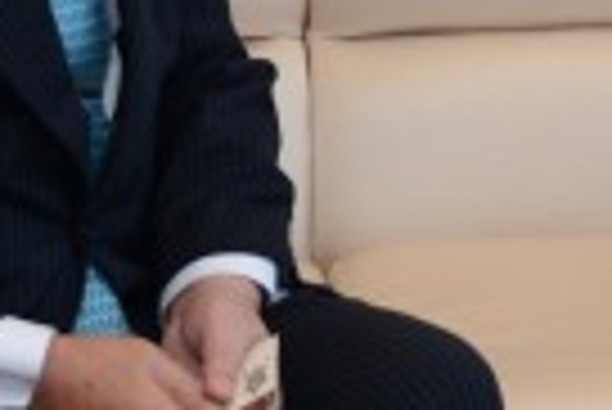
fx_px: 5854
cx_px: 745
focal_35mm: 344
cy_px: -14
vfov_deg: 4.0
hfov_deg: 6.0
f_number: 5.6
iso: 640
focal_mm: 78
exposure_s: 1/40
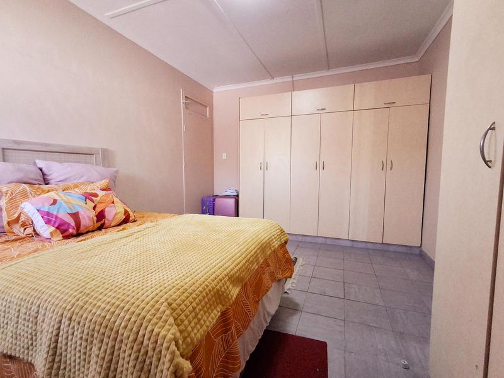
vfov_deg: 78.1
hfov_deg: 94.5
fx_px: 233
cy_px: 189
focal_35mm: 16
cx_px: 252
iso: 200
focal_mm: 1.64
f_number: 2.2
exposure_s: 1/33
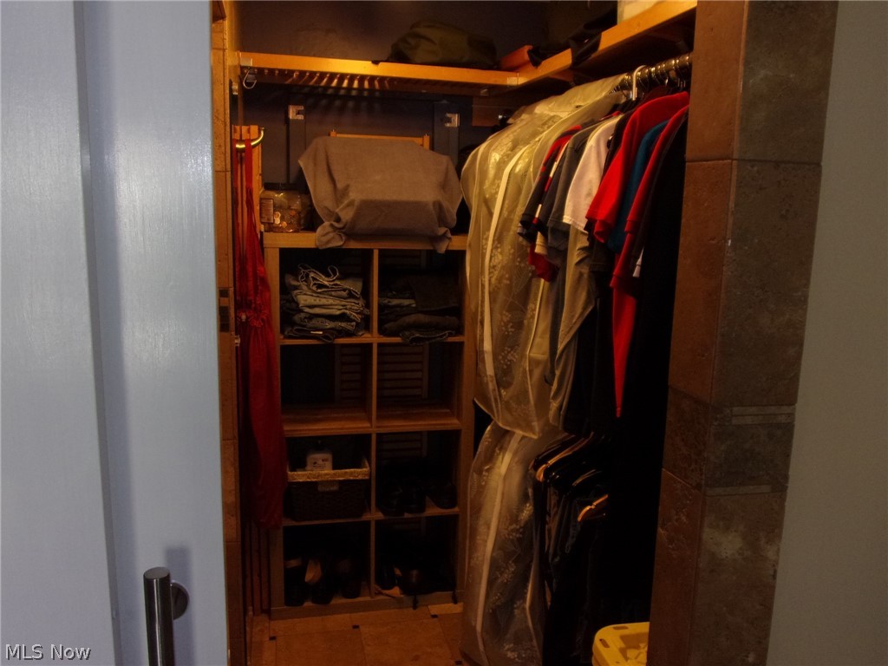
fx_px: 718
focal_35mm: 28
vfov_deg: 49.7
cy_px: 333
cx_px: 444
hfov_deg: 63.4
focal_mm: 5
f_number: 3.4
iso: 160
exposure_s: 1/34
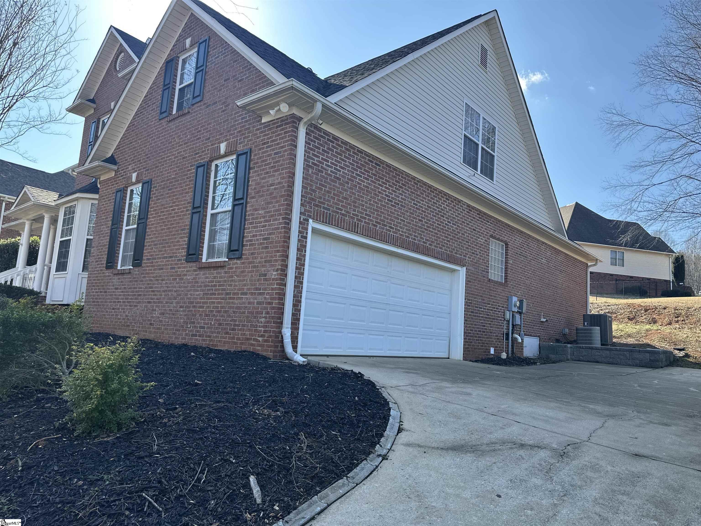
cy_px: 263
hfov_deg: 71.6
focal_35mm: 24
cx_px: 350
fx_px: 486
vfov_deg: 56.8
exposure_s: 1/1212
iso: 80
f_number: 1.78
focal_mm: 6.86
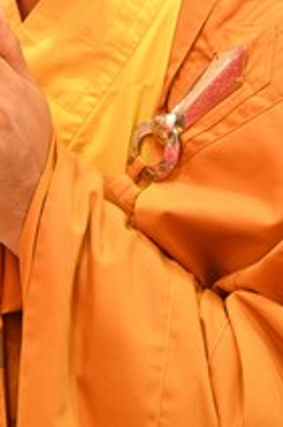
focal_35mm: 302
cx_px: -83
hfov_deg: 4.5
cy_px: -91
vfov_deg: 6.8
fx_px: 3573
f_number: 4.5
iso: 8000
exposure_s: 1/200
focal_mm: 98
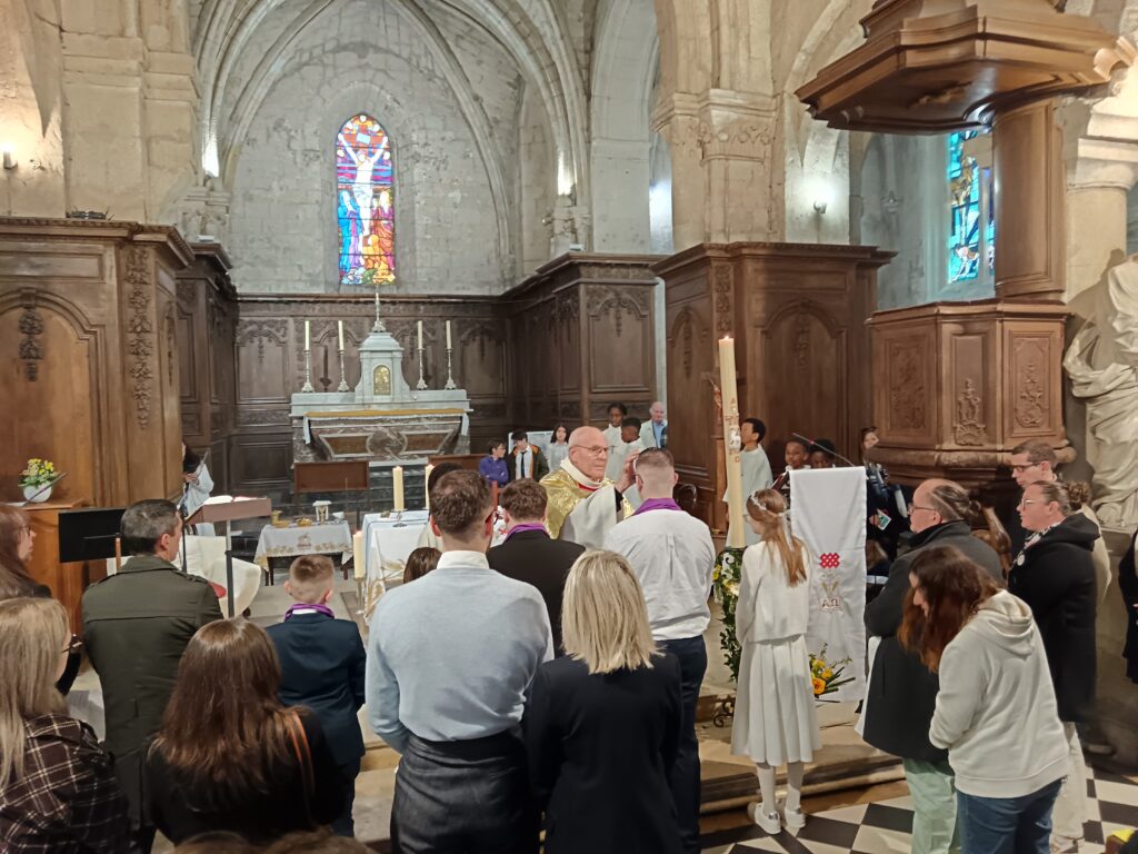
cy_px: 427
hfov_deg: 65.3
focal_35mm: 27
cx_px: 569
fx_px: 888
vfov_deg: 51.4
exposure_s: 1/25
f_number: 1.9
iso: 1349
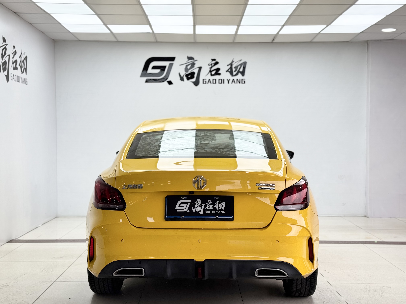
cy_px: 152
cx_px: 203
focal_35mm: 48
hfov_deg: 39.7
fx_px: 563
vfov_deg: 30.3
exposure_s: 1/672
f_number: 1.78
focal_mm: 6.76
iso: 64
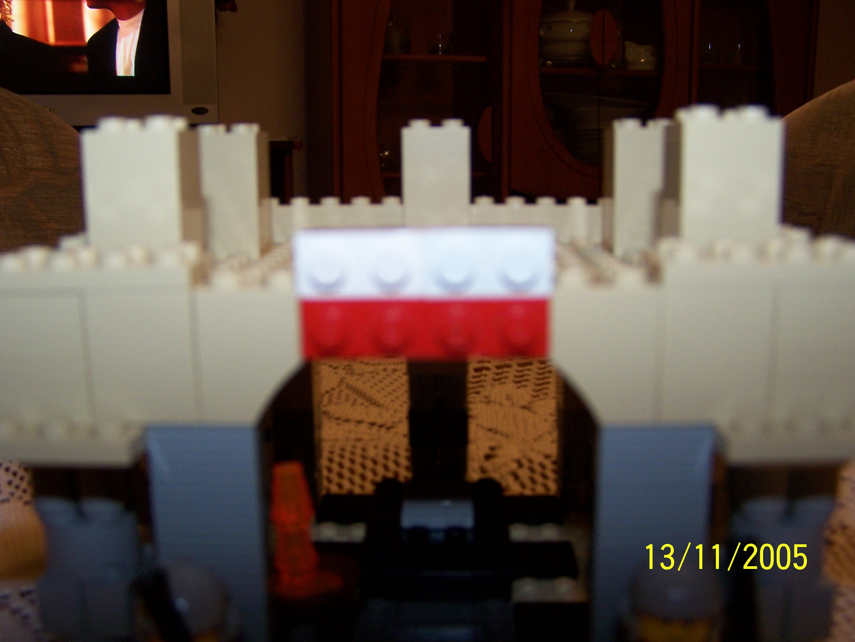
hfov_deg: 49.0
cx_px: 428
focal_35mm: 38
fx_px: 939
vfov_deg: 37.7
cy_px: 321
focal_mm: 6.3
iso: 140
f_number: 2.8
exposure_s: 1/60
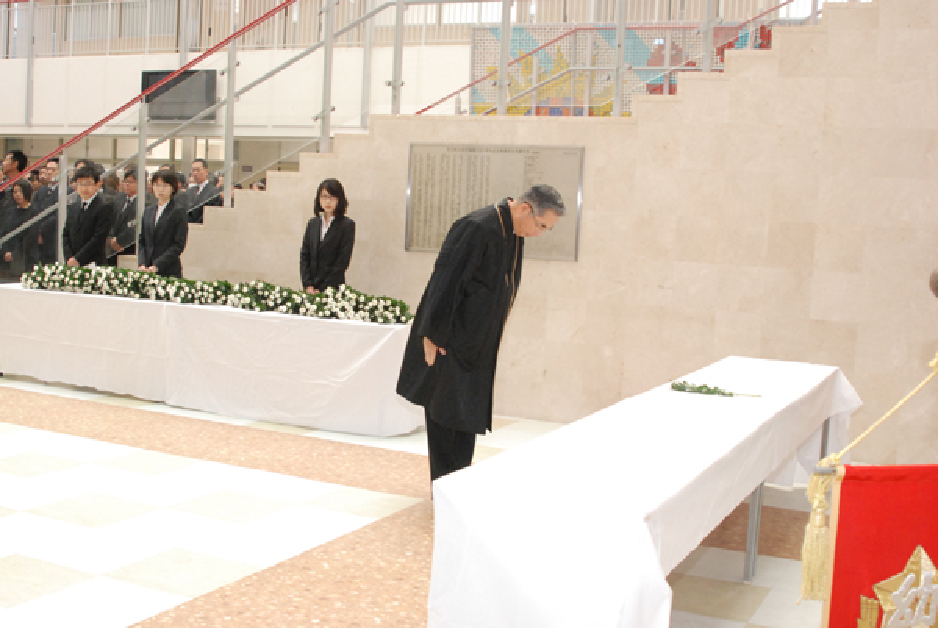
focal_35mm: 42
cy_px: 314
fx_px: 1096
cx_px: 469
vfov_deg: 32.0
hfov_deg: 46.3
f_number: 5.6
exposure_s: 1/200
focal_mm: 28
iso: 1600
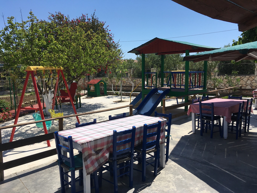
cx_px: 128
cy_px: 96
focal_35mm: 29
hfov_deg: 61.7
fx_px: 215
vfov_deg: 48.2
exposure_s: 1/2747
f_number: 2.2
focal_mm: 4.15
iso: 25
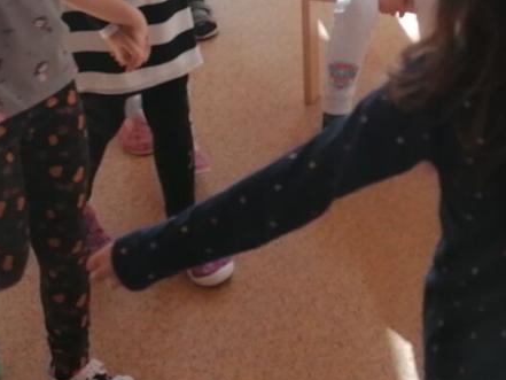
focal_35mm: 82
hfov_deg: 22.5
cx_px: 560
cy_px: -123
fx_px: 1199
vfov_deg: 16.9
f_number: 1.8
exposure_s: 1/113
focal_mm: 4.75
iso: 50
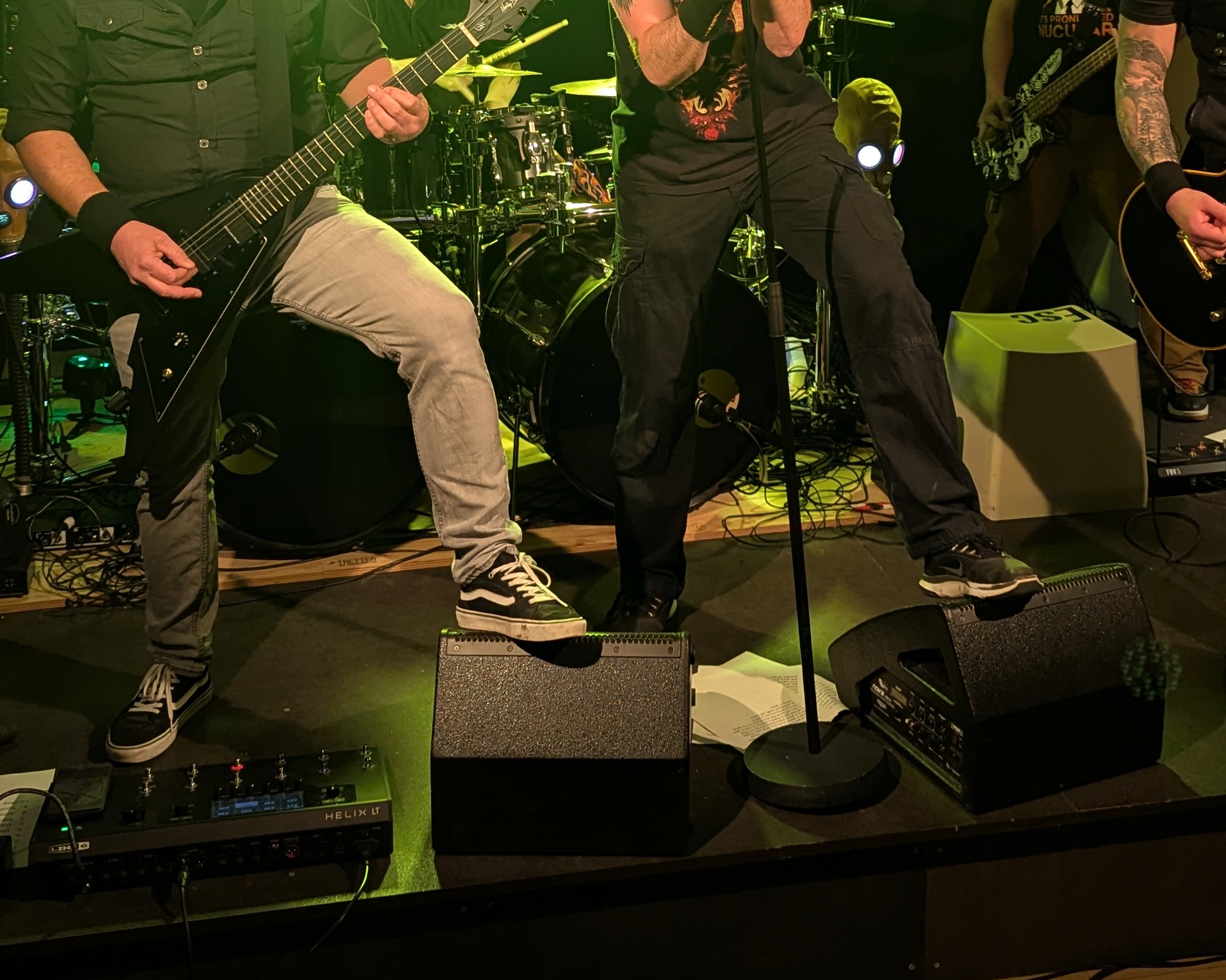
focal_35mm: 50
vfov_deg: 29.3
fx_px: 1814
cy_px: 144
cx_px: 749
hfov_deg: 37.2
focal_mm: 6.81
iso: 139
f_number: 1.85
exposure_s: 1/100
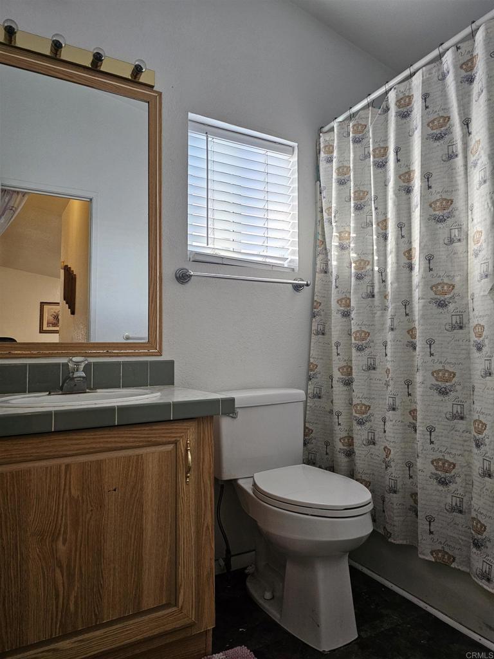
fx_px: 438
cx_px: 247
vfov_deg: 73.9
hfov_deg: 58.9
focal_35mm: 23
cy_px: 330
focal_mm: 6.3
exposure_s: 1/120
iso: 320
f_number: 1.7
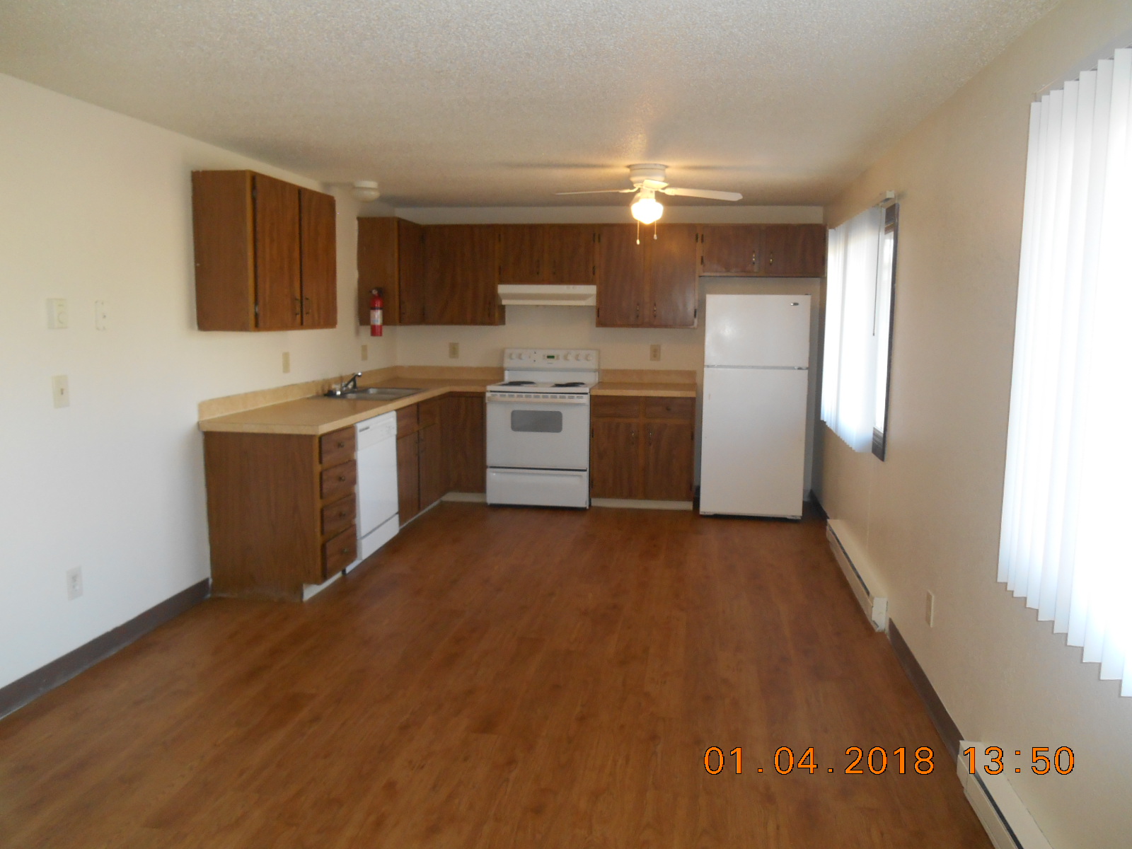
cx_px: 566
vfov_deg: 53.1
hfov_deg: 67.3
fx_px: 850
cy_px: 424
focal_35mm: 26
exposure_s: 1/25
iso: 250
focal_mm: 4.7
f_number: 3.4
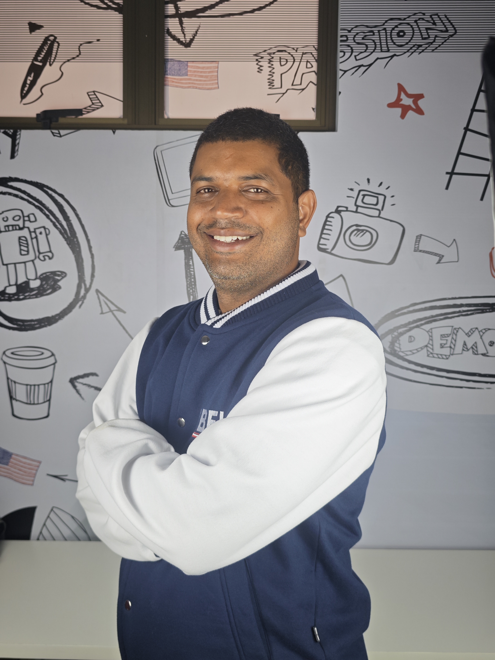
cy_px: 330
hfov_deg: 44.2
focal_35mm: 32
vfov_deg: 56.8
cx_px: 248
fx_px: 610
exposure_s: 1/60
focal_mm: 8.72
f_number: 1.63
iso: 160
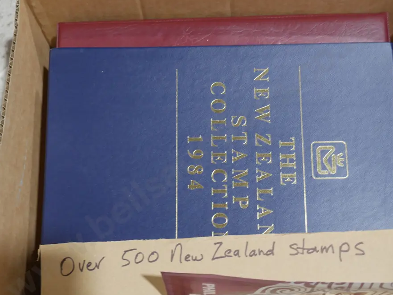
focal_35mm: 58
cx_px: 193
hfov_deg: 33.2
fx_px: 659
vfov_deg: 25.2
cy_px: 159
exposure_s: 1/60
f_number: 5.3
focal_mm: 25
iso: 800
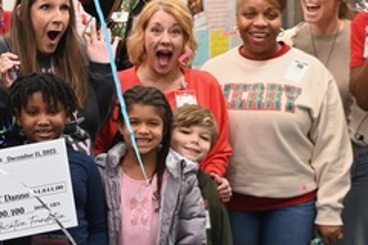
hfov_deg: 17.3
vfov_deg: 11.9
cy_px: 103
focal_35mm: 115
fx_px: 1175
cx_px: -23
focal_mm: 27
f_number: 2.8
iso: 1600
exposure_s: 1/400
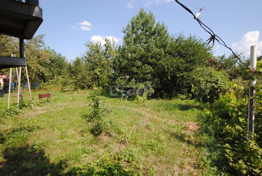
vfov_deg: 72.3
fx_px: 120
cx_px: 131
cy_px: 88
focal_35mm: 16
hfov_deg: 94.9
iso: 100
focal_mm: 11
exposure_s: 1/200
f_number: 7.1
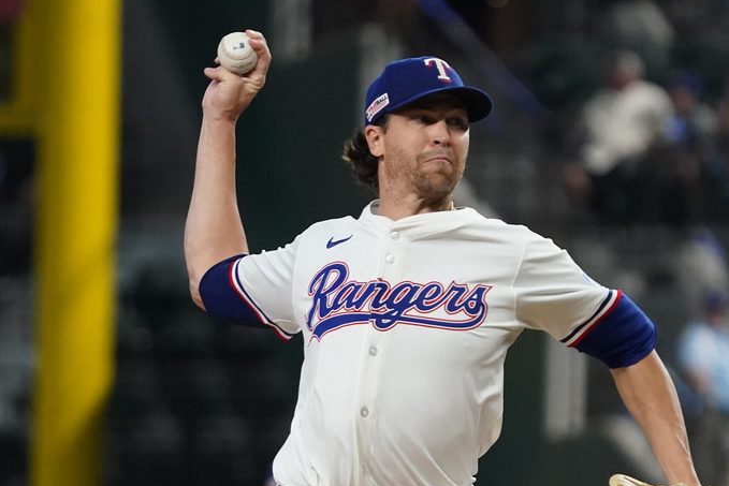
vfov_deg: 2.4
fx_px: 11483
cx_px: 411
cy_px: 357
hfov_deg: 3.6
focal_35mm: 567
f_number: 6.3
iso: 6400
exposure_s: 1/2000
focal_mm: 376
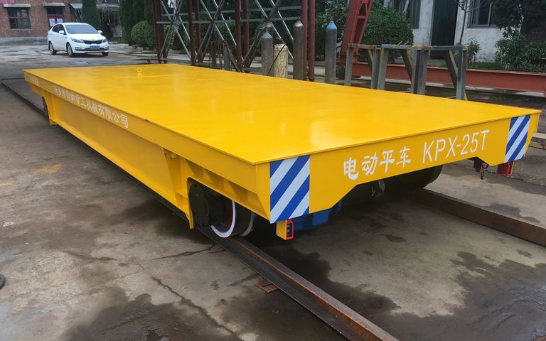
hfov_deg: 59.7
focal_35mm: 32
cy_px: 193
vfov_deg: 39.4
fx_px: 476
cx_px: 277
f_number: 2.2
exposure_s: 1/100
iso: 25
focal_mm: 4.15
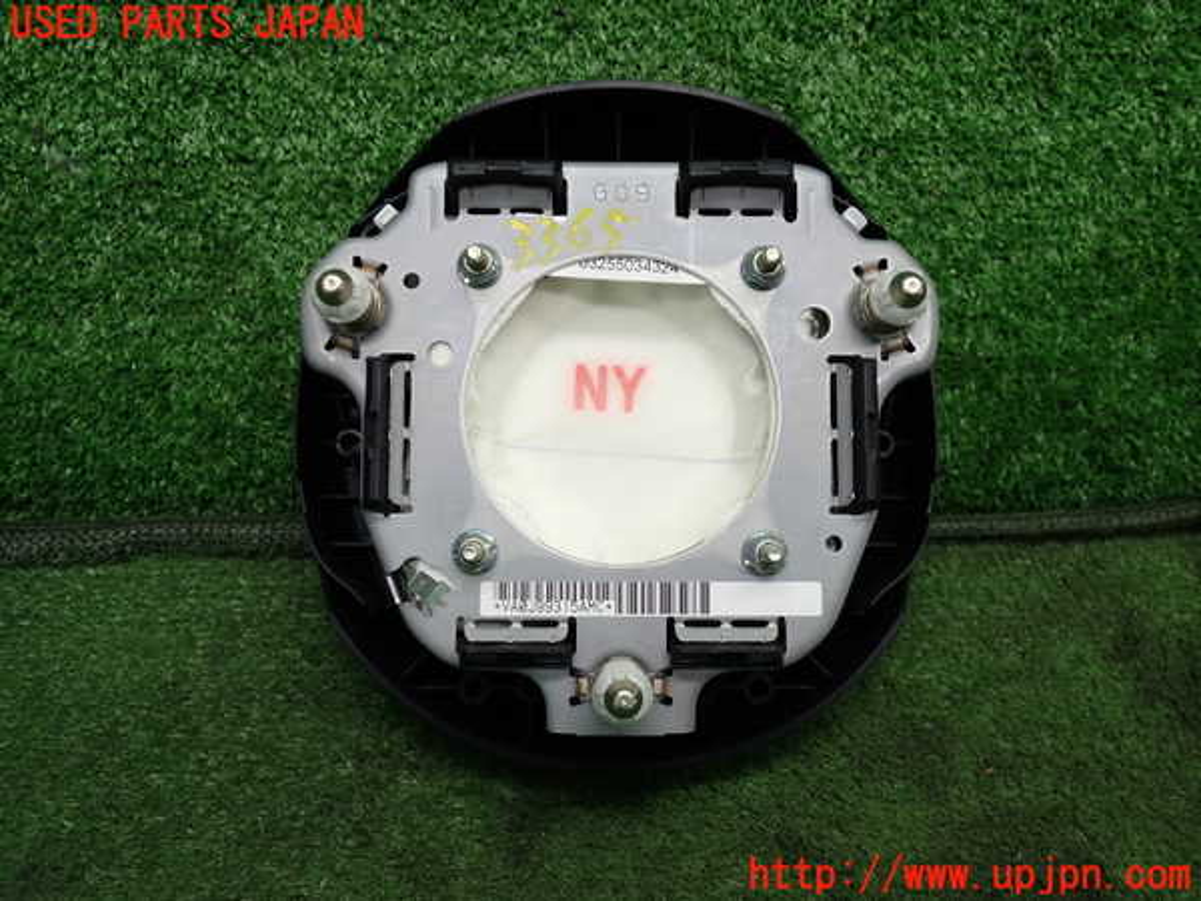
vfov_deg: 46.8
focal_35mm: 30
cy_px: 450
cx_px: 600
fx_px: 1041
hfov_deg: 60.0
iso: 160
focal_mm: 5.4
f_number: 2.3
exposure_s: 1/60
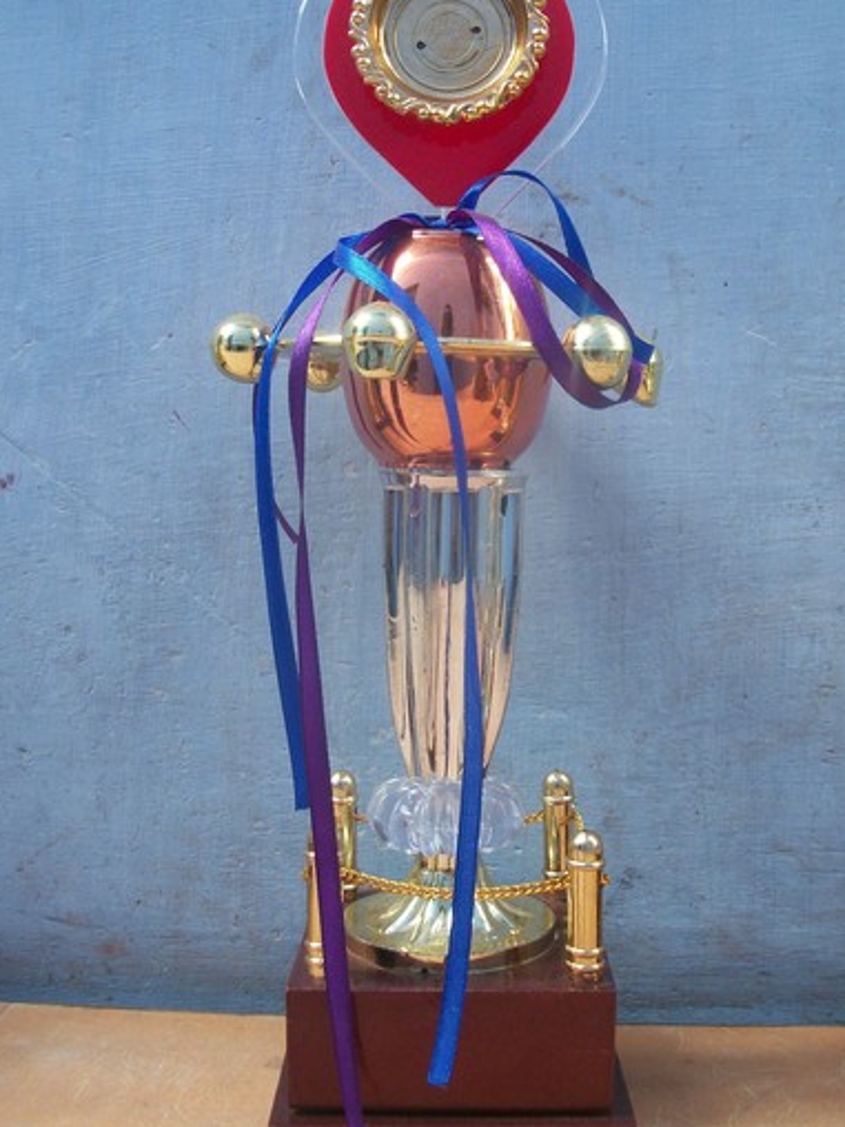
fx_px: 1367
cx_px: 468
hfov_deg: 34.3
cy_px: 511
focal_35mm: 42
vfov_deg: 44.7
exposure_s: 1/50
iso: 80
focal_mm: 5.7
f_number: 2.9
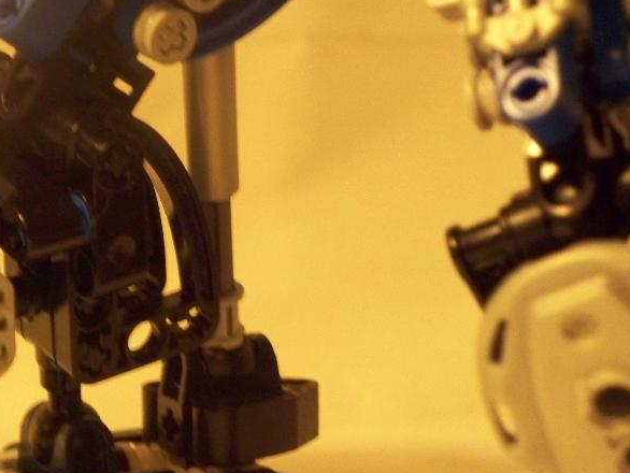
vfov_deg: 9.7
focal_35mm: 153
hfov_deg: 12.9
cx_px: 232
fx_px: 2786
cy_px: 138
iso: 400
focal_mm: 22.05
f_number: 3.8
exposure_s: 1/25
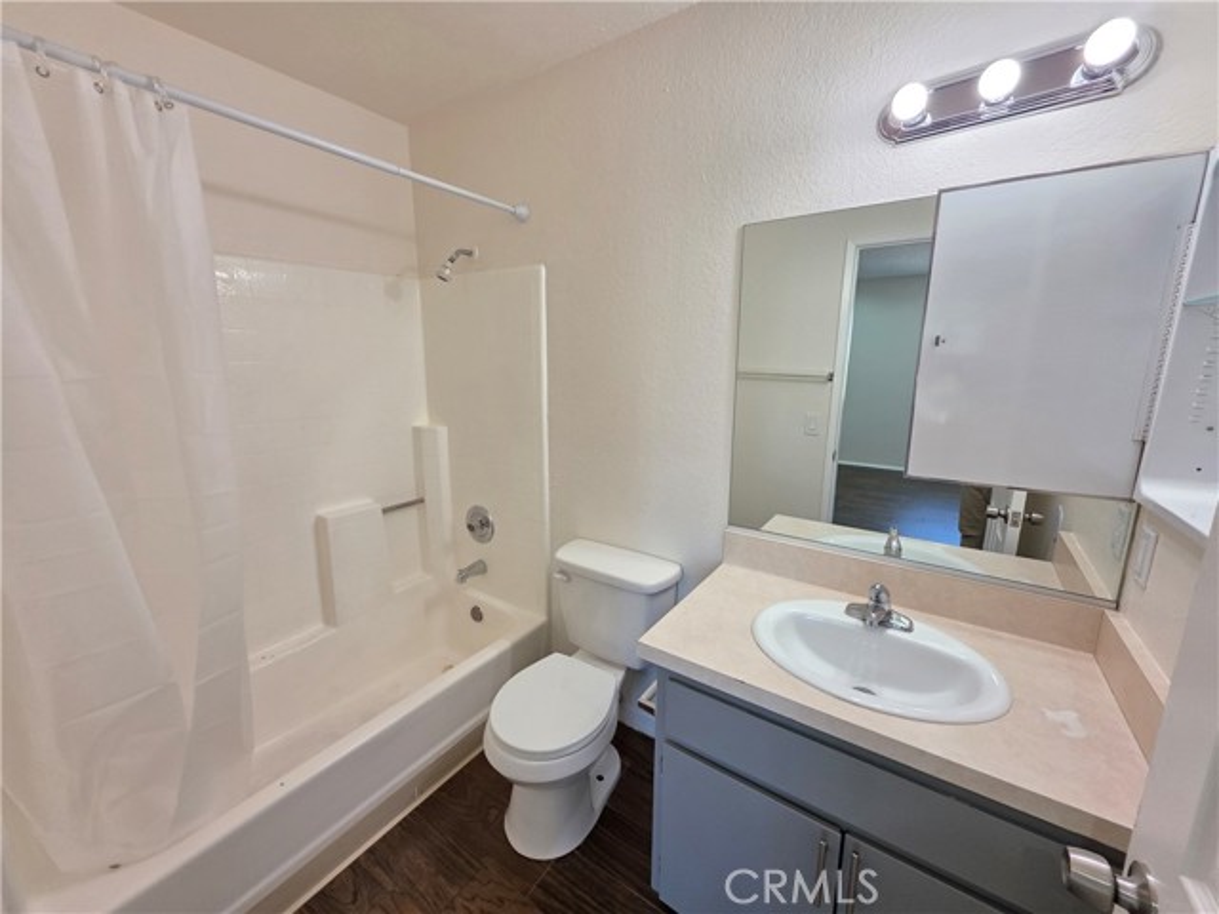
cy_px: 457
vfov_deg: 89.9
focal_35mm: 13
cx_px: 610
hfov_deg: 106.2
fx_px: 458
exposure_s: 1/120
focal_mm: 2.2
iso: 100
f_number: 1.9
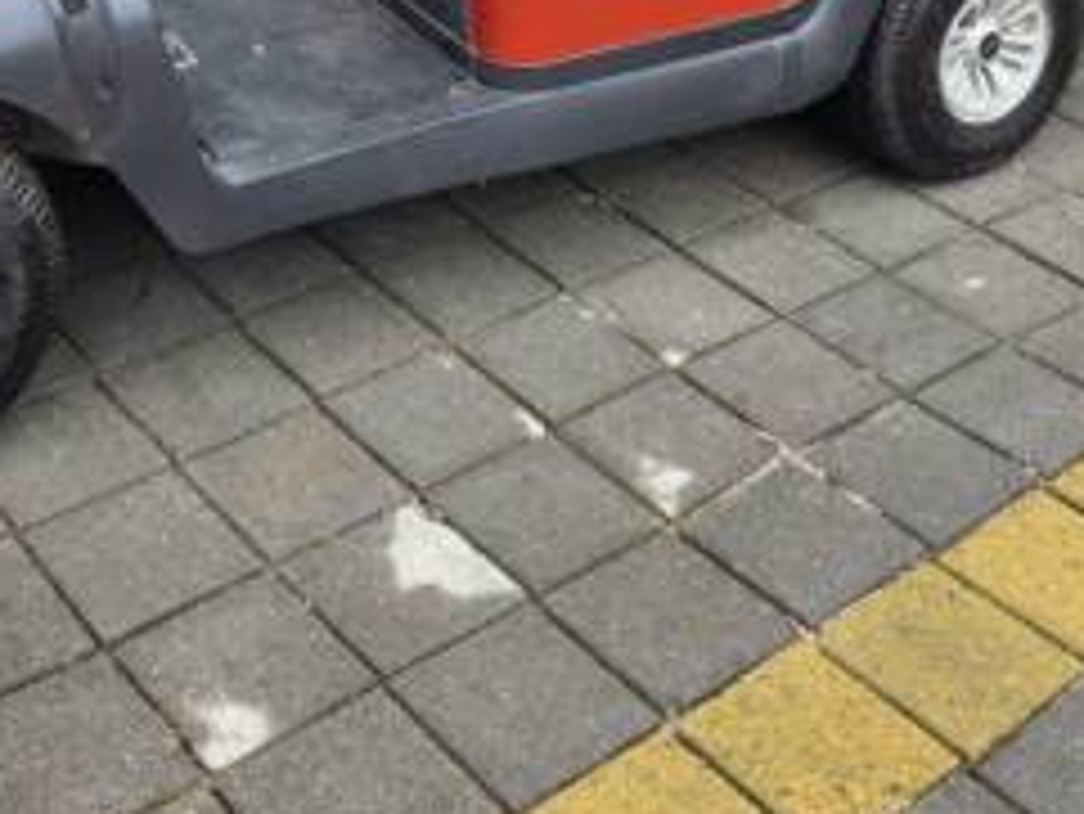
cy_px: -225
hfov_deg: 31.0
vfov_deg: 21.5
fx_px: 1942
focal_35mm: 62
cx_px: 400
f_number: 1.7
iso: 32
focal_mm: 6.25
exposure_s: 1/359
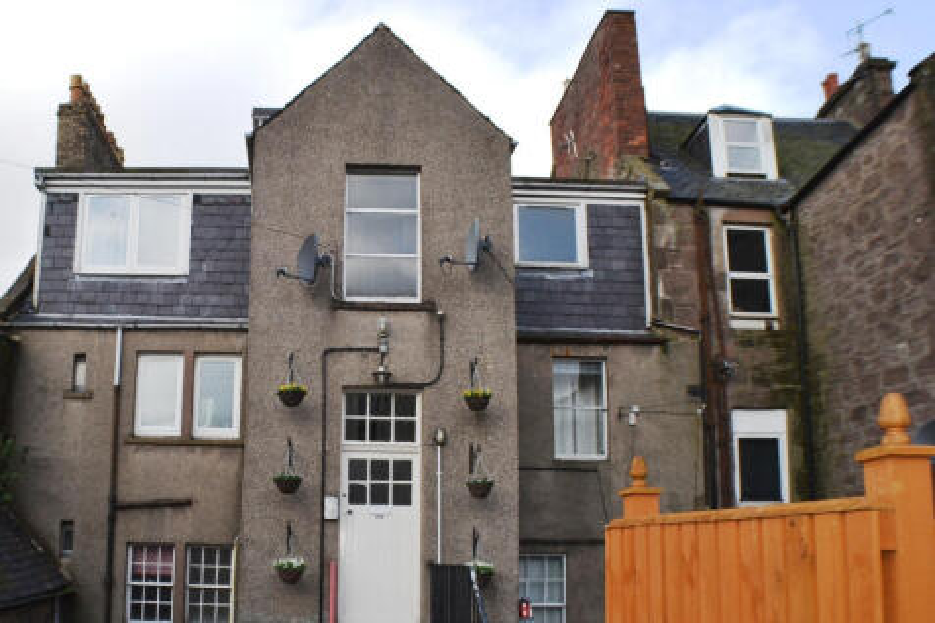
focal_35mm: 33
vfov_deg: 39.9
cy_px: 312
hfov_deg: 57.2
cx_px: 468
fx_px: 857
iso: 100
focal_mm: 22
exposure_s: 1/200
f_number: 6.3
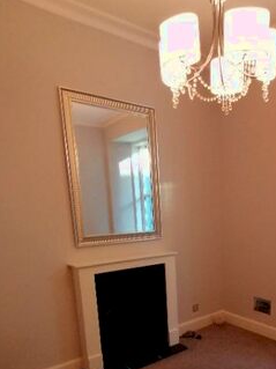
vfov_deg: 60.9
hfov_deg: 47.9
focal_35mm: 28
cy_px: 264
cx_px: 207
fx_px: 298
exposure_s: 1/33.3
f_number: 2.4
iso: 160
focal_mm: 2.7
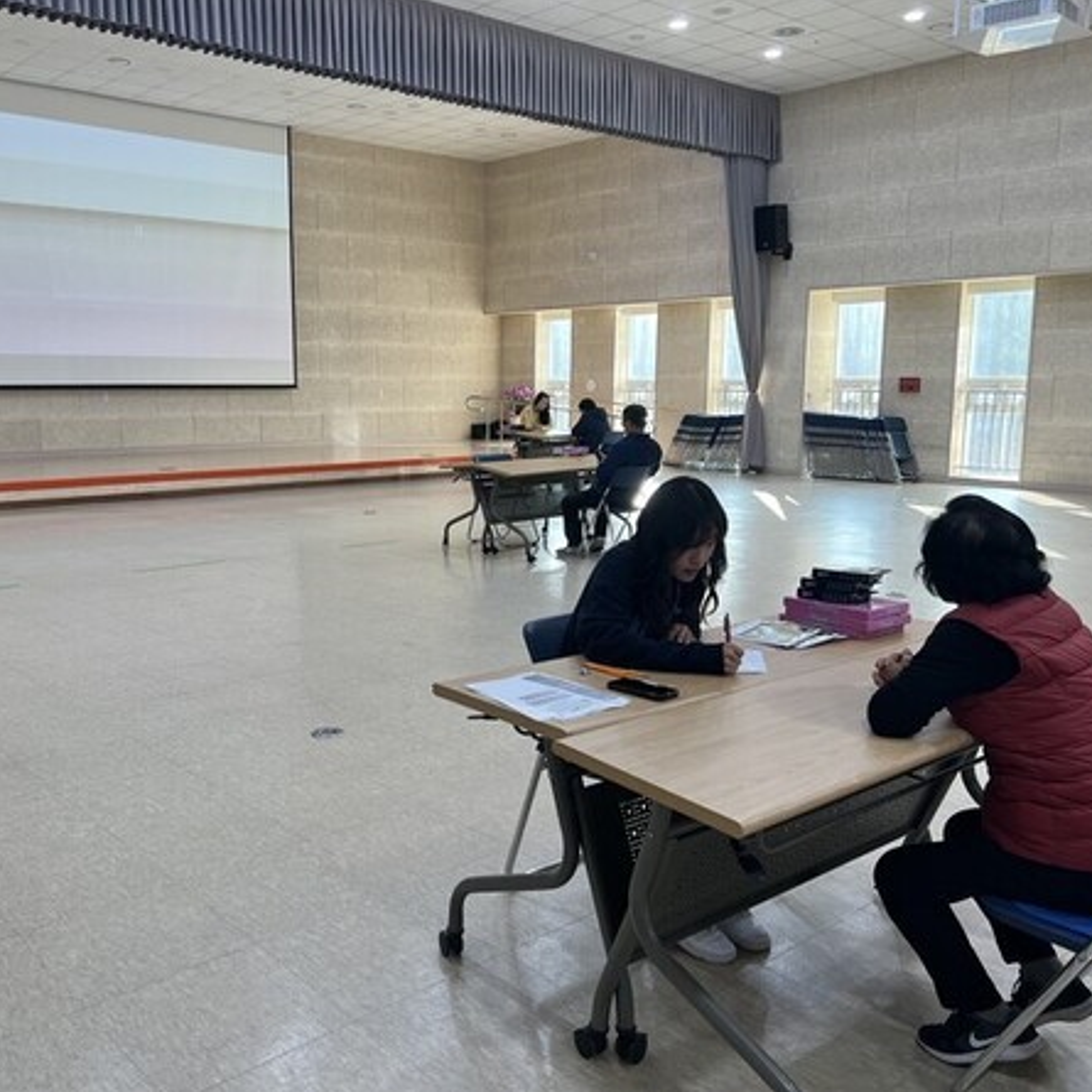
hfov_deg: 52.3
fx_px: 1106
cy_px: 542
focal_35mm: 31
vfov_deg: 52.5
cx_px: 452
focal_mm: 5.7
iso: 50
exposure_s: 1/120
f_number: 1.5
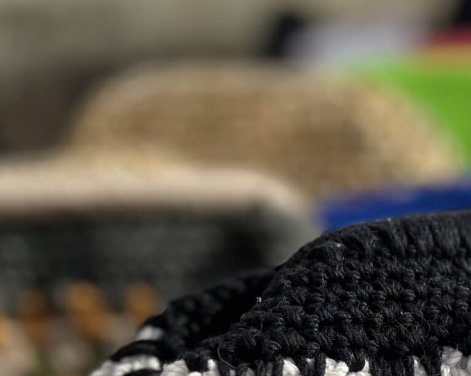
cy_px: 503
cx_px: 433
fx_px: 948
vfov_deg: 20.4
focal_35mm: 68
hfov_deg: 26.8
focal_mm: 5.1
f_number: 1.6
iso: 50
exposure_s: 1/2632
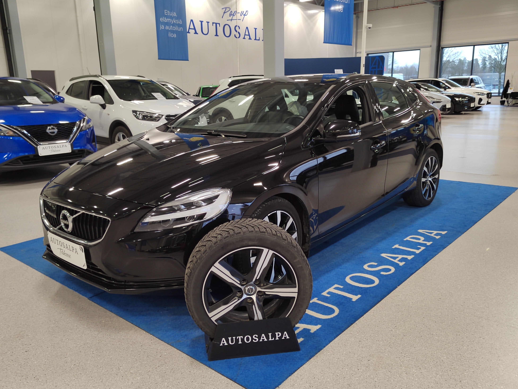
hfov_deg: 61.7
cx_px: 259
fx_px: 434
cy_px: 194
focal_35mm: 29
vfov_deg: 48.2
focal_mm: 5.52
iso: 600
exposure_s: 1/100
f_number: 1.9
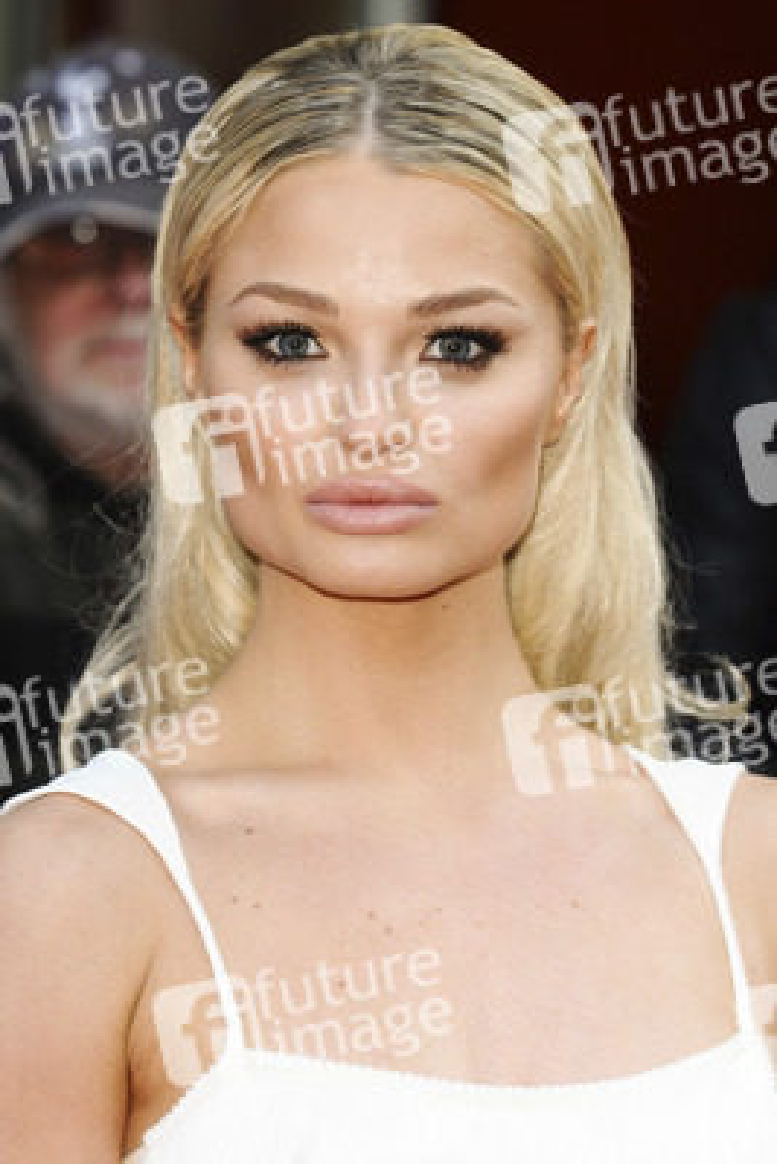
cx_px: 388
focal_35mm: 158
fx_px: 5094
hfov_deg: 8.7
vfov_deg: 13.0
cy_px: 582
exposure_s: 1/200
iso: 320
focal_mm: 105
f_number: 4.5
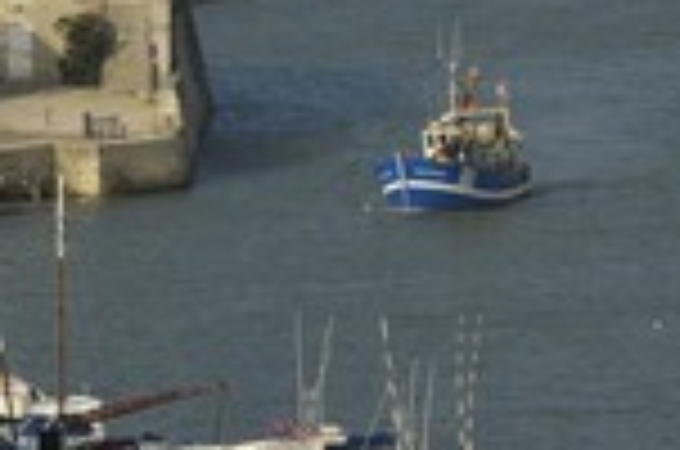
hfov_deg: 3.3
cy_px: 248
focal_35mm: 629
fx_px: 11856
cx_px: 687
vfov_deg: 2.2
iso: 100
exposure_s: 1/400
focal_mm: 150
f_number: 6.3
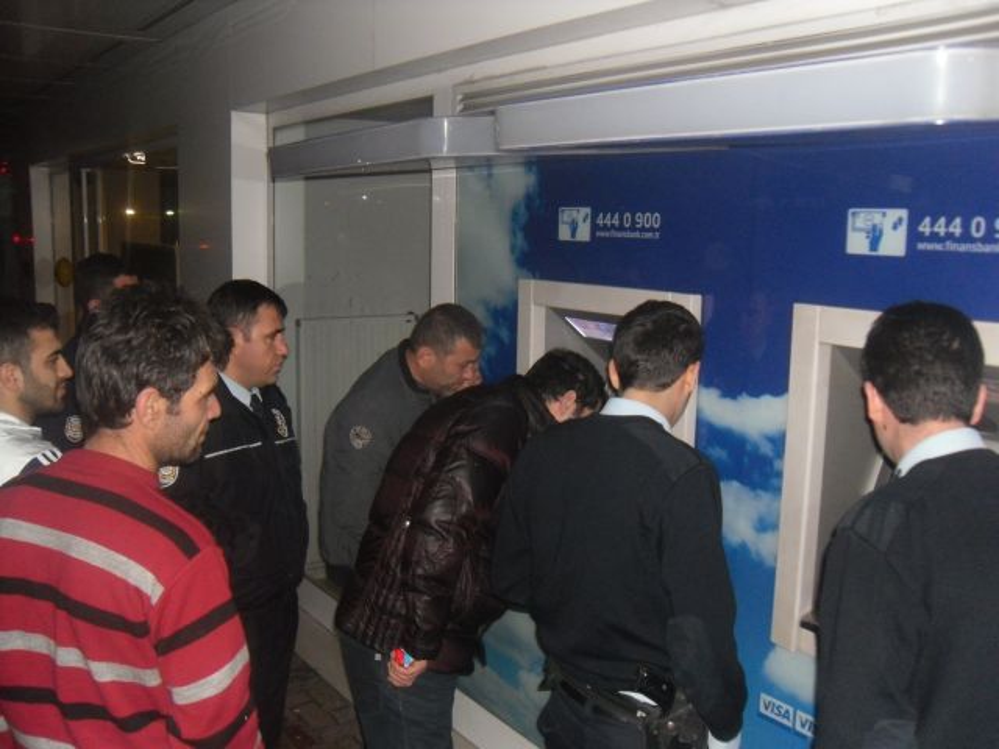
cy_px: 374
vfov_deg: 41.8
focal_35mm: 34
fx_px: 981
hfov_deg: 54.0
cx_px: 500
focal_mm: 6
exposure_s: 1/45
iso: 400
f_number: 2.8
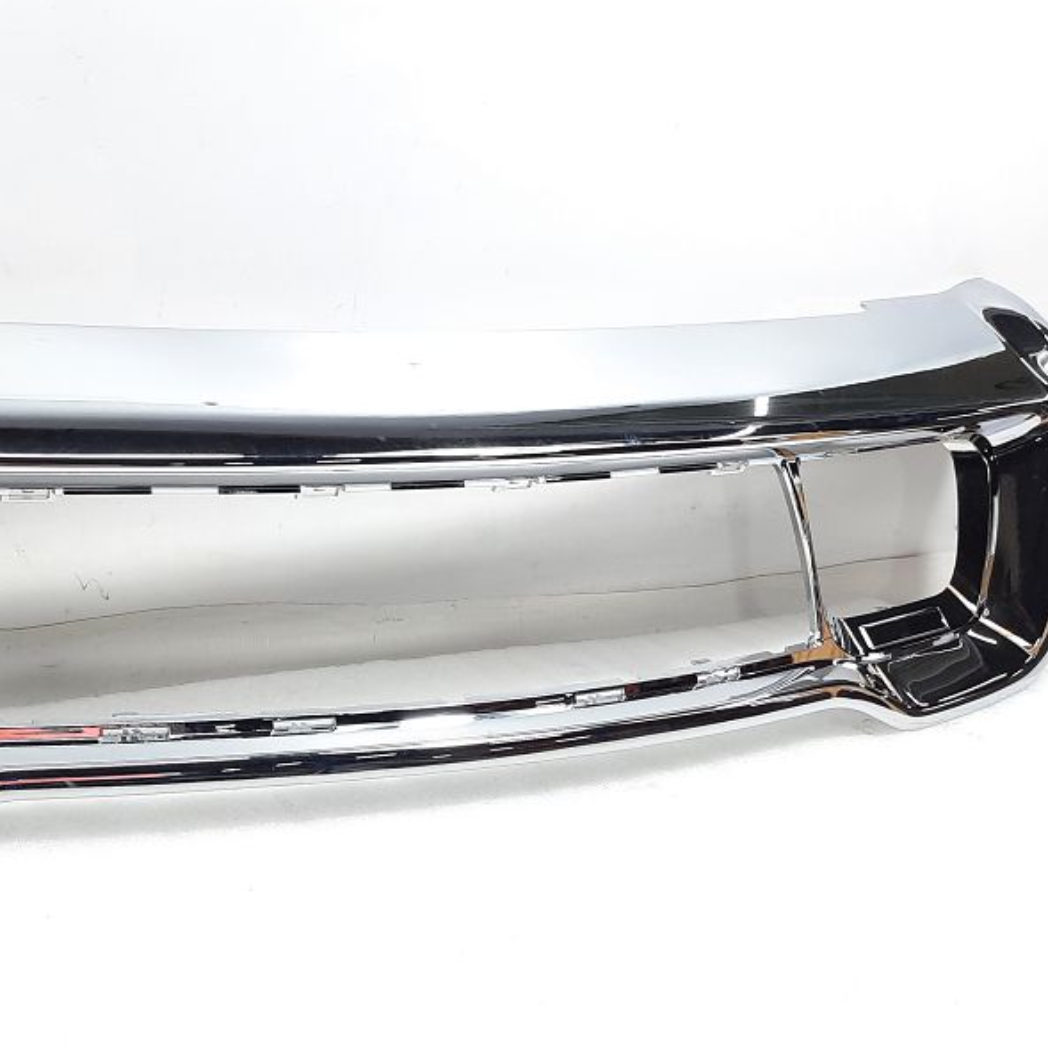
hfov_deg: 35.6
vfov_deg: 37.5
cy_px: 496
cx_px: 126
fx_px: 1541
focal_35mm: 45
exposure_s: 1/60
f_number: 2
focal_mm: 4.6
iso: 80
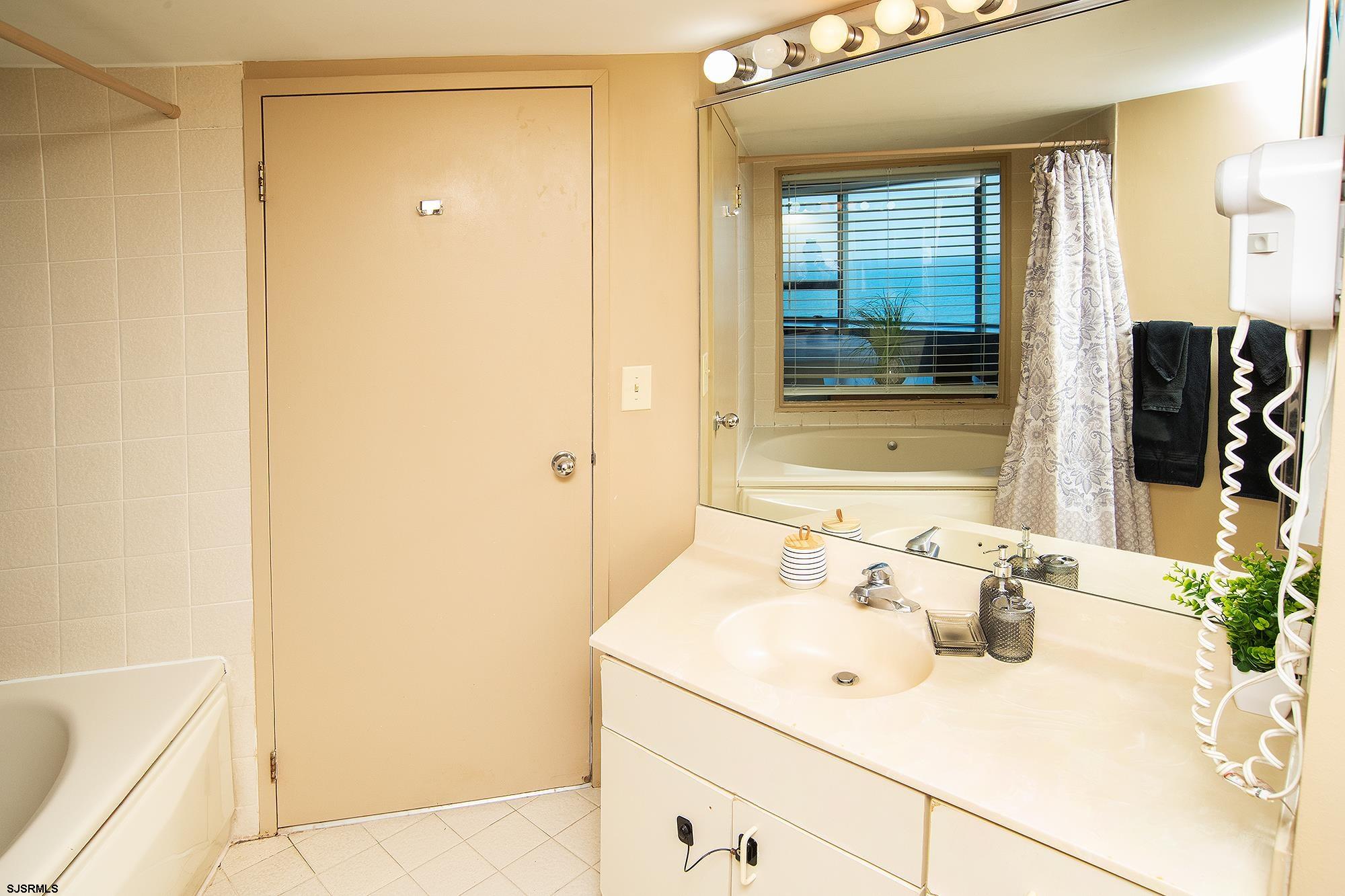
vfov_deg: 67.4
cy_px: 448
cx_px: 672
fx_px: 672
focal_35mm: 18
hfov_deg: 90.0
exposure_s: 1/250
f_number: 11
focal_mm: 18
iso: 1000
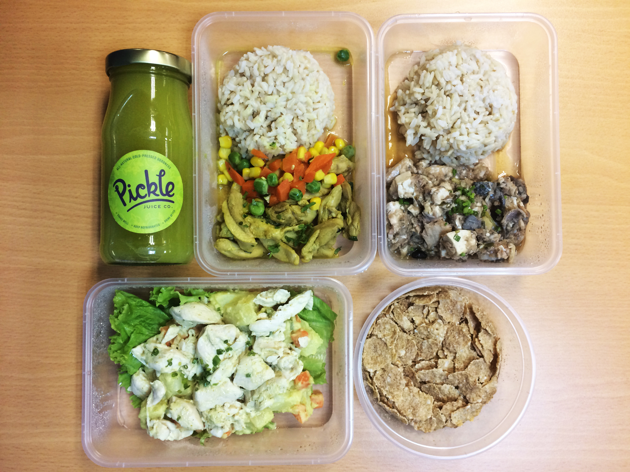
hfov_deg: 61.7
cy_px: 236
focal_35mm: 29
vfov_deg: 48.2
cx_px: 315
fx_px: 528
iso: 100
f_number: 2.2
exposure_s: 1/30
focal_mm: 4.15
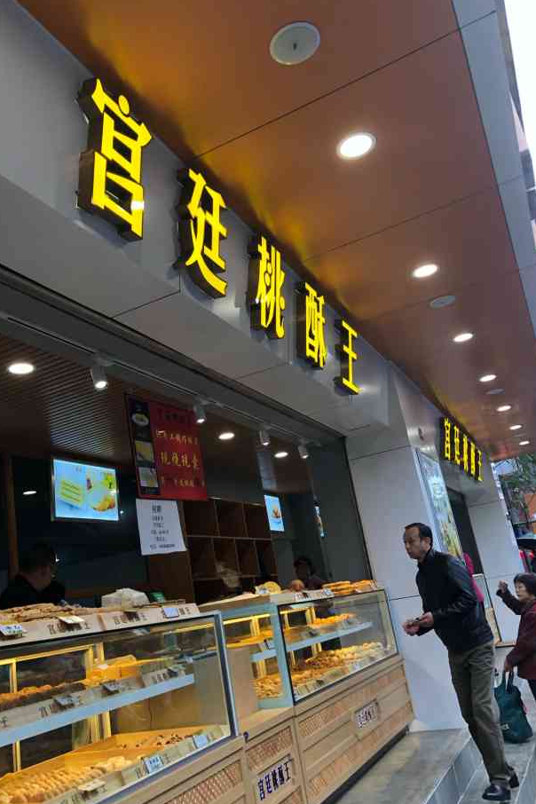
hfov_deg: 43.5
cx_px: 233
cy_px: 397
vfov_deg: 61.9
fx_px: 670
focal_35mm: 30
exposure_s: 1/120
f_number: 1.8
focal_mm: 4
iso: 50
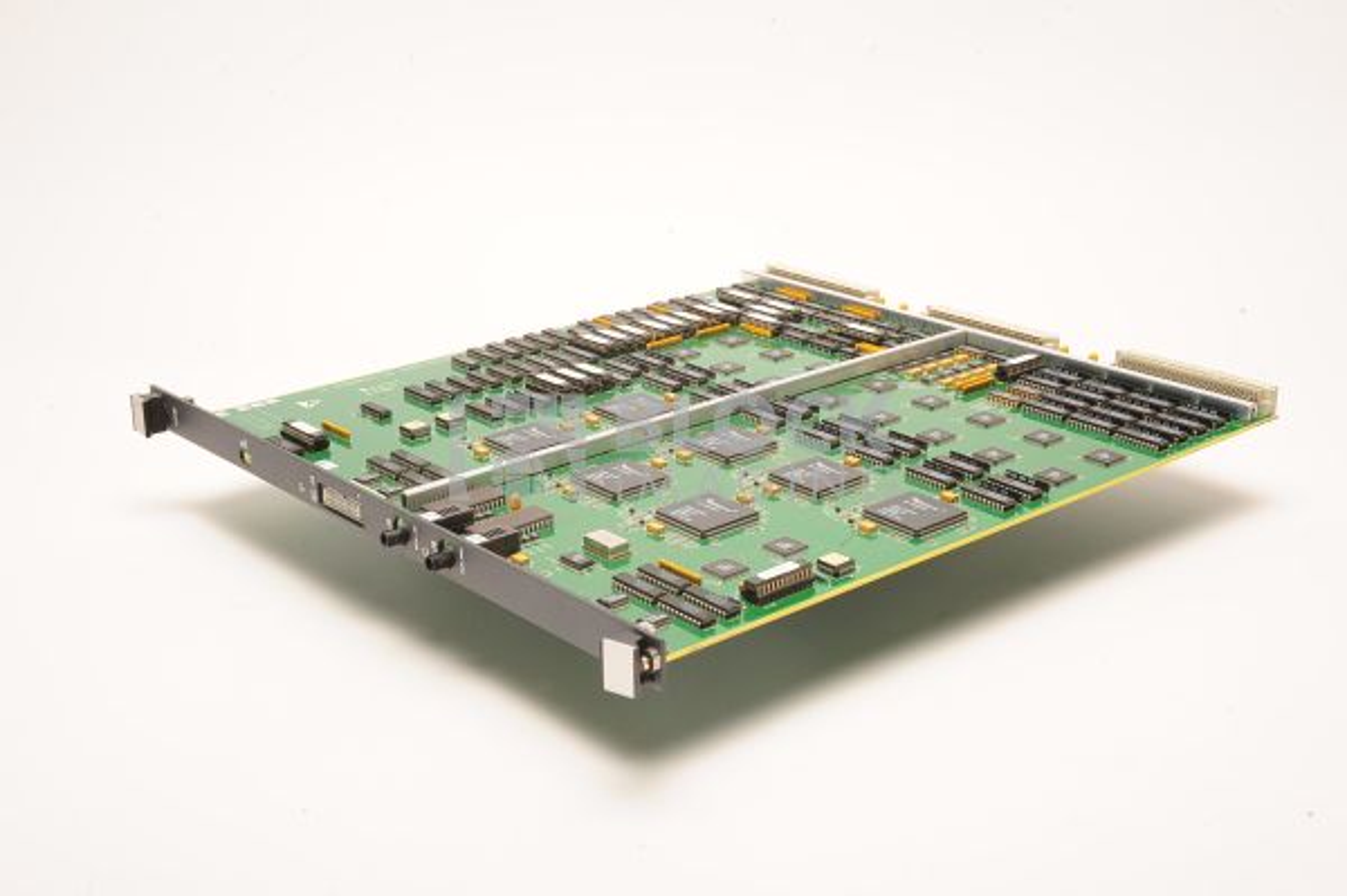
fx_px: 1869
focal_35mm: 50
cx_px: 674
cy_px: 448
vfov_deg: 26.9
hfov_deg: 39.6
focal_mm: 50
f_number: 16
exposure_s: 1/160
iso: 320
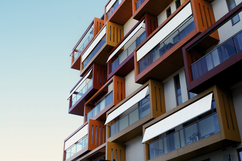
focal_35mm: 42
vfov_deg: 31.8
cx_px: 121
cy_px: 80
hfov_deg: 46.4
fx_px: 282
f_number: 7.1
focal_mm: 28
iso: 200
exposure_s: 1/200
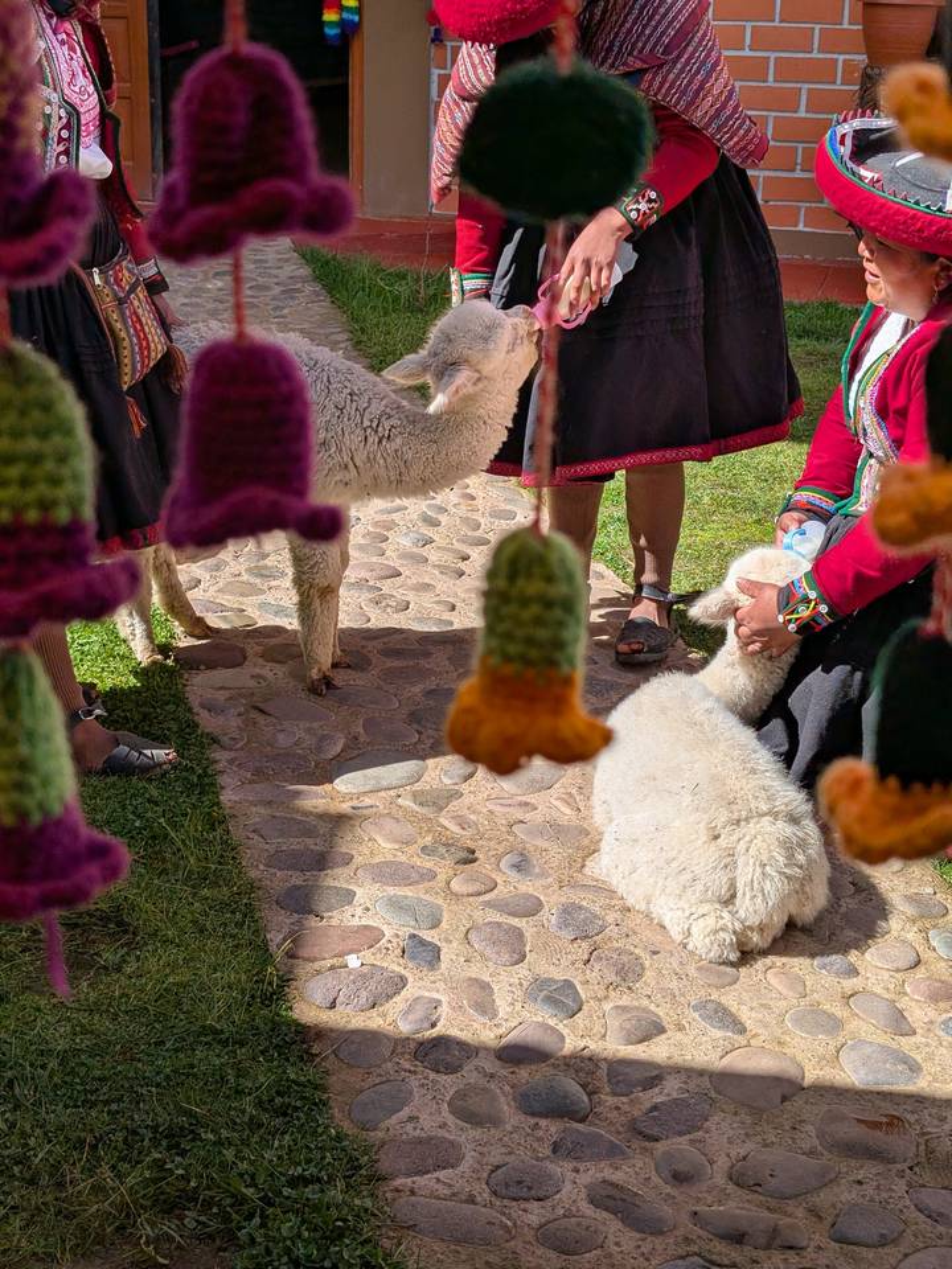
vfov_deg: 38.9
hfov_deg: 29.7
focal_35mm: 49
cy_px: 634
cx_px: 476
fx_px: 1797
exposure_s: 1/1244
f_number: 1.68
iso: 20
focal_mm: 6.9
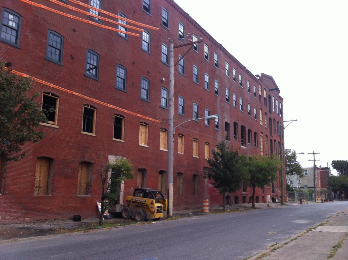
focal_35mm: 35
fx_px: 351
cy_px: 130
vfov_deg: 40.6
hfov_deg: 52.7
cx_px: 174
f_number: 2.8
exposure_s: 1/335
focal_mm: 3.85
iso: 80
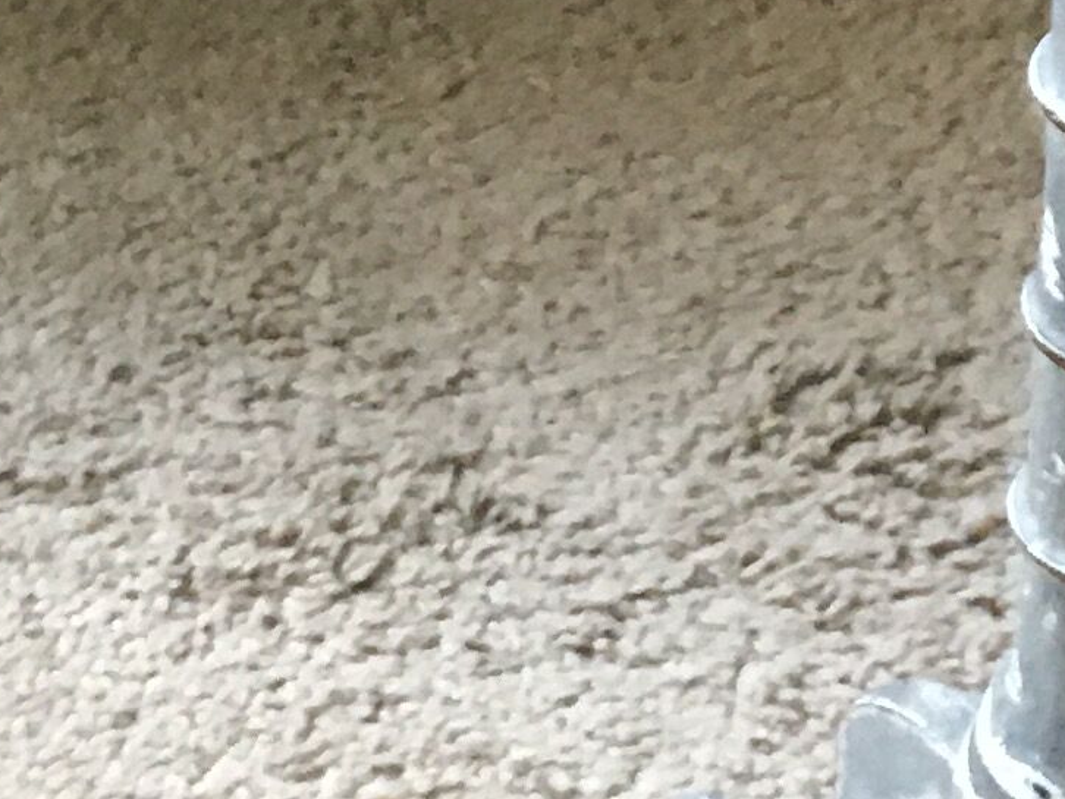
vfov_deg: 9.1
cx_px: 952
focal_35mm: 161
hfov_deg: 12.2
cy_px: -183
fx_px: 4955
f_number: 2.2
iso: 200
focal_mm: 4.15
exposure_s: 1/17
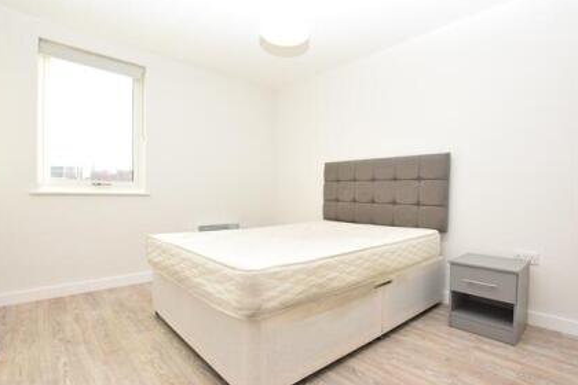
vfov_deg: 70.3
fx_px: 273
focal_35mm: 17
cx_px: 290
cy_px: 208
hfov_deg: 93.3
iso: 720
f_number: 5.6
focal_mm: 10
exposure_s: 1/125
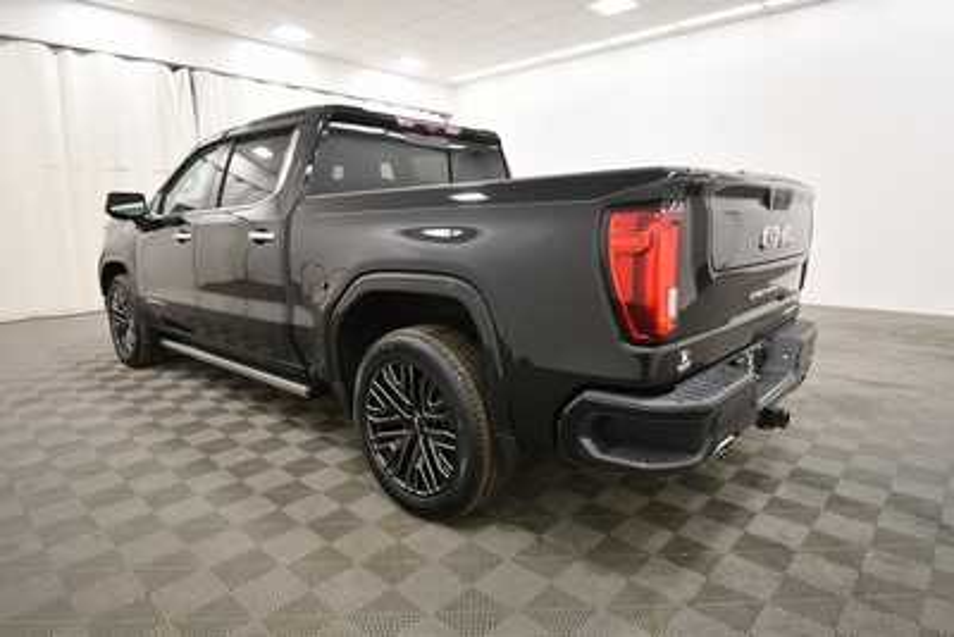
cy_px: 318
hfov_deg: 81.2
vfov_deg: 59.5
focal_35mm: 21
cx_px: 477
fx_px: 557
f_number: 5
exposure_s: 1/125
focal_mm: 14
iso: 1100
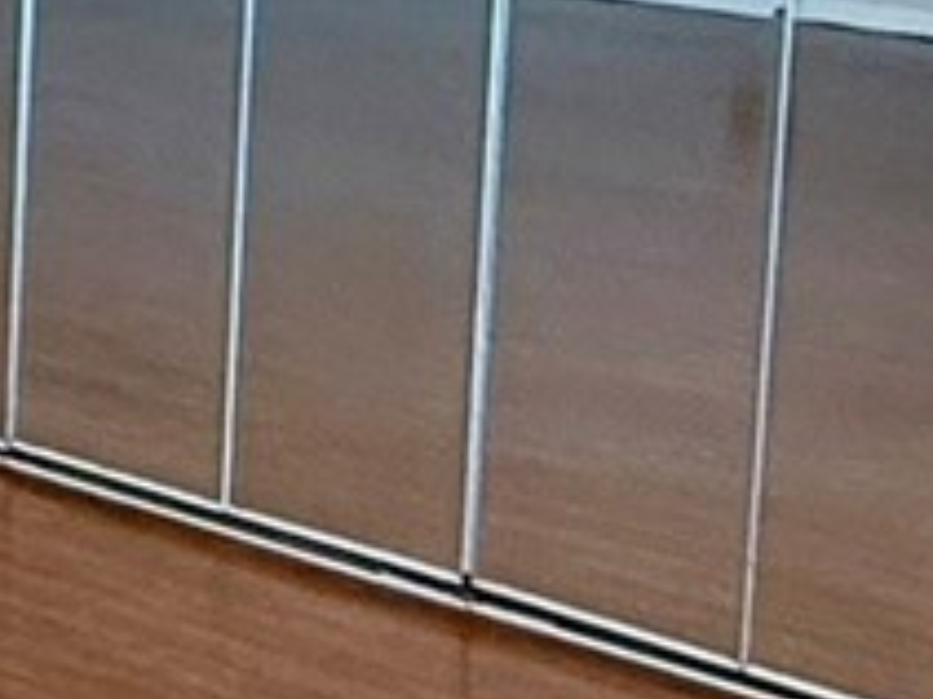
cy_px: -389
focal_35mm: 106
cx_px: -707
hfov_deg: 16.0
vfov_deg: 13.1
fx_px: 2855
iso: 250
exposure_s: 1/120
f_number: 2.2
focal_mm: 2.22
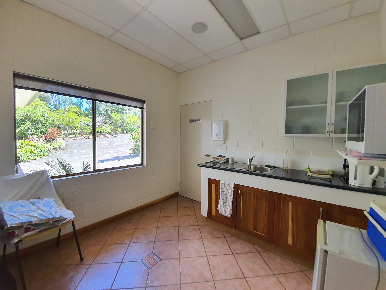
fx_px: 145
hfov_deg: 106.2
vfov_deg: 89.9
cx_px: 193
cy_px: 145
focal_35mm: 13
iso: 125
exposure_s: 1/50
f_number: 2.2
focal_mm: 1.8
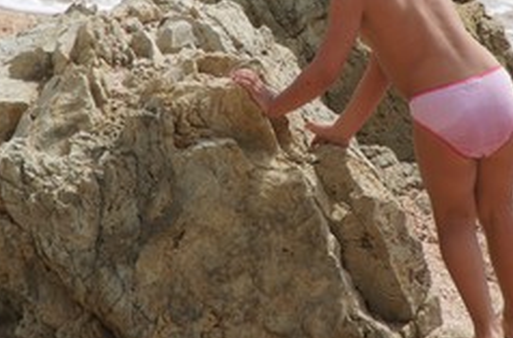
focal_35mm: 581
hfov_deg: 3.6
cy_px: 46
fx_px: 8252
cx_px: 323
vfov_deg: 2.3
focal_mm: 200
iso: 100
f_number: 6.3
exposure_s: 1/400
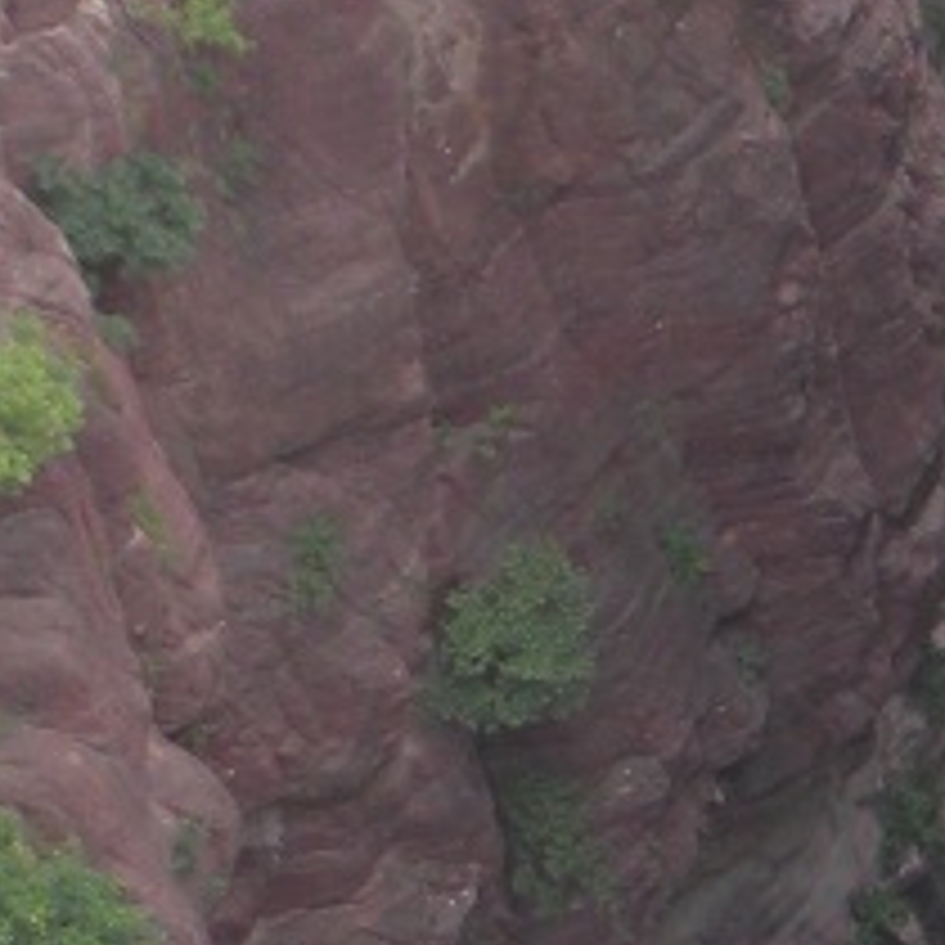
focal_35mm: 202
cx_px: 972
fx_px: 6239
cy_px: 1568
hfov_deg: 8.6
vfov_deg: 8.4
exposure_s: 1/119
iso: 64
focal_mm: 6.3
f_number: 3.5
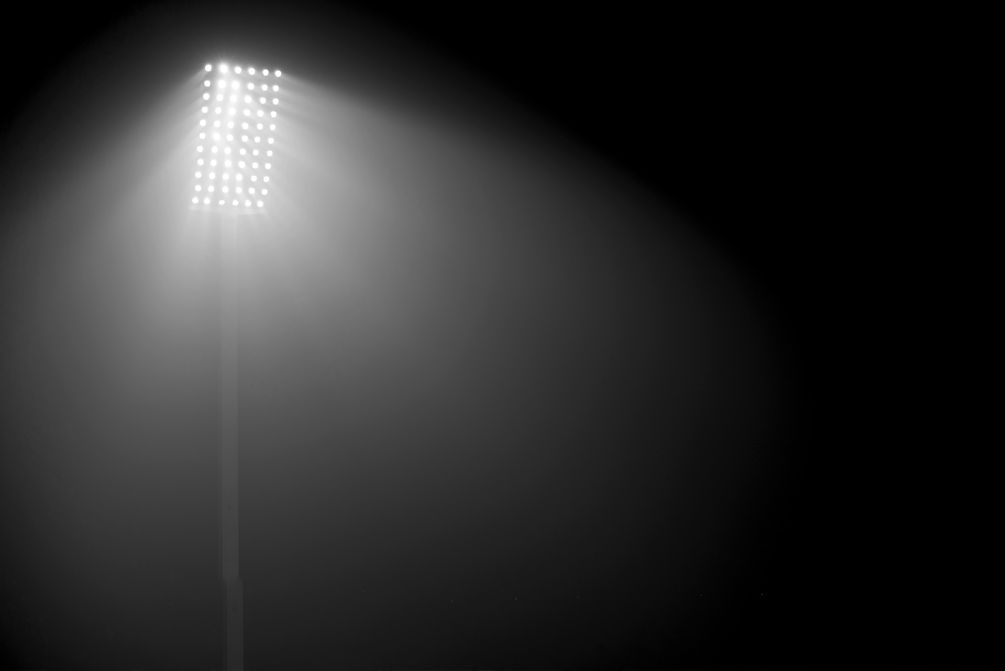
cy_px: 336
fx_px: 1955
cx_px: 502
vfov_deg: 19.5
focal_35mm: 70
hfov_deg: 28.8
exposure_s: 1/200
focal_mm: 70
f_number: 4
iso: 200
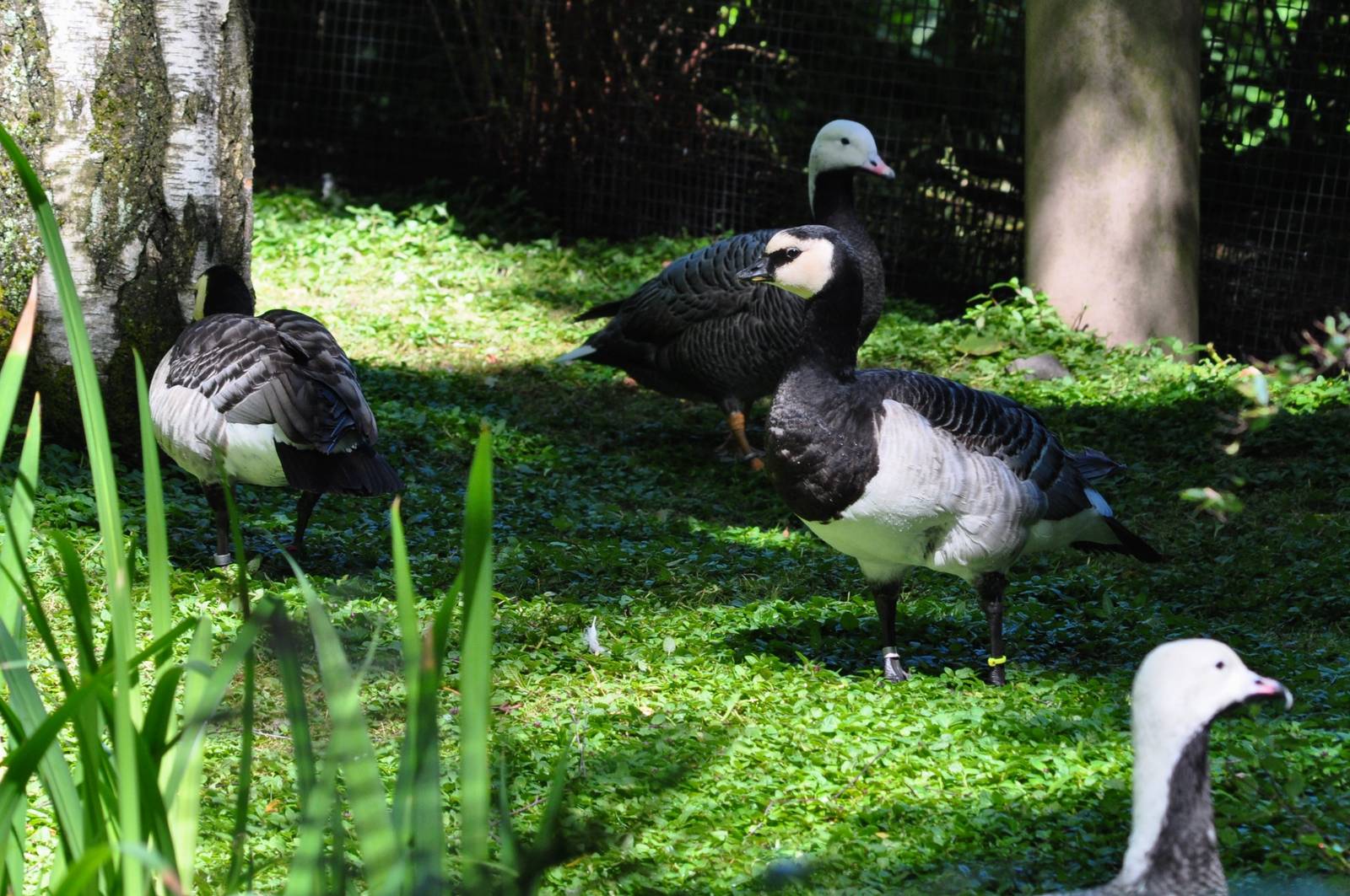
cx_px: 675
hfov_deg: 10.2
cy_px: 448
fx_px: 7585
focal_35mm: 202
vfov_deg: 6.8
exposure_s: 1/125
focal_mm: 135
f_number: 9
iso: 500
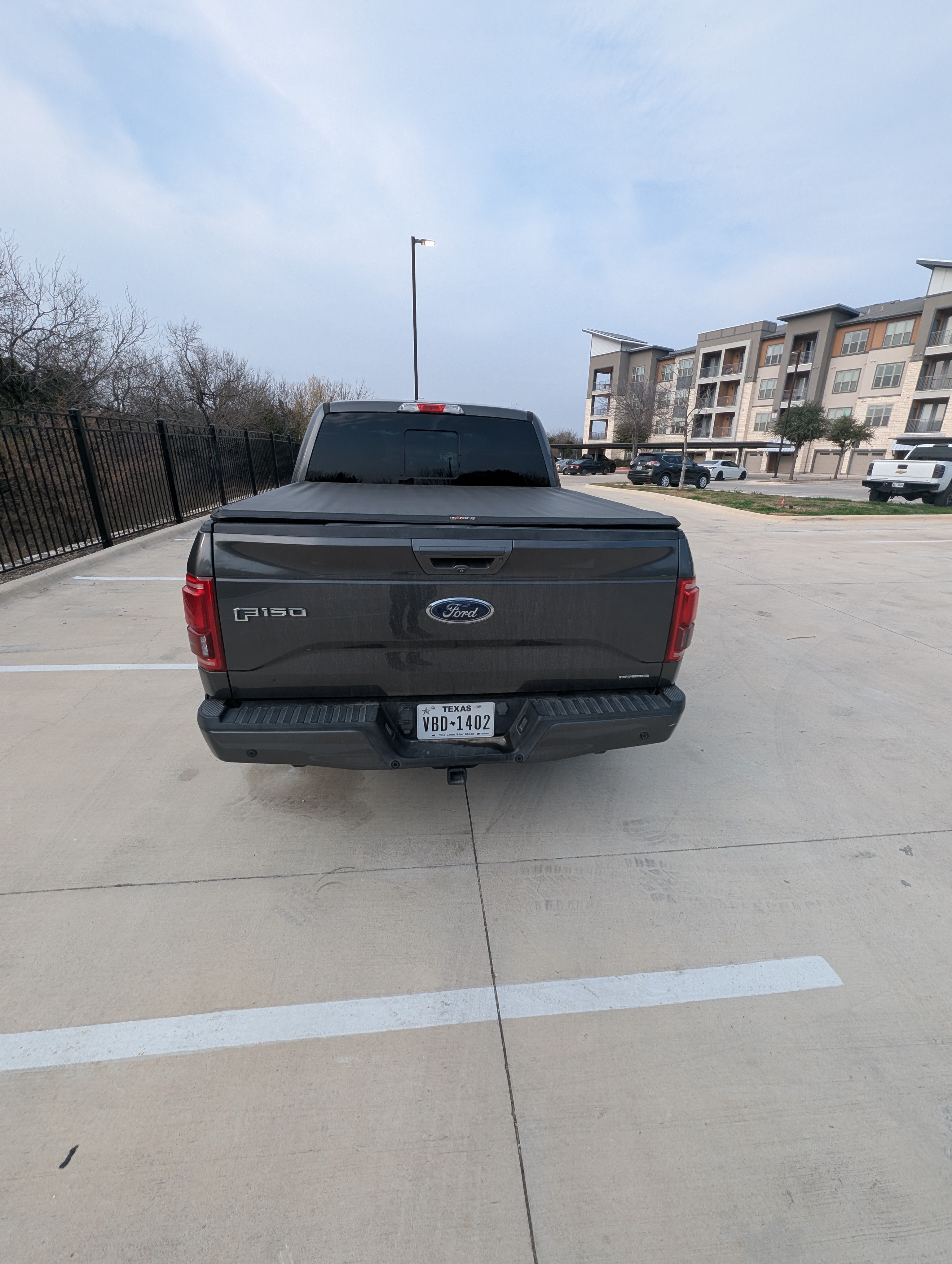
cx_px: 476
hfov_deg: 90.1
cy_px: 632
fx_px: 476
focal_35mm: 13
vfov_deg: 106.1
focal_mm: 1.95
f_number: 2.2
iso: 47
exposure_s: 1/708
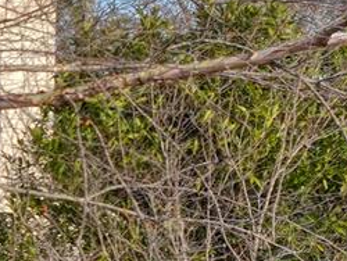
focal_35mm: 138
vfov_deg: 10.6
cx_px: -458
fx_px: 1385
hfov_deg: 11.9
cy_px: 310
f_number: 2.8
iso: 100
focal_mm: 12.29
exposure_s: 1/50
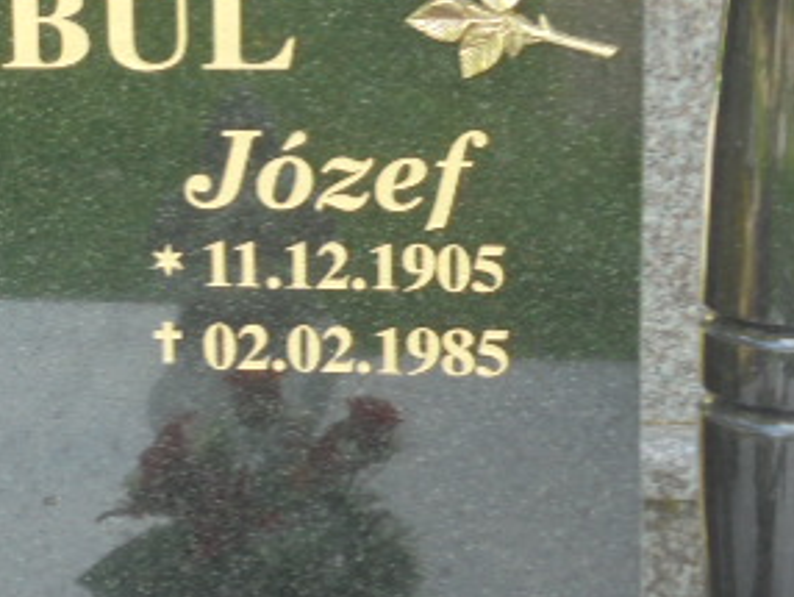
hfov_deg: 13.5
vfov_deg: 10.4
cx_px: -72
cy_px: 314
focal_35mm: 143
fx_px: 3283
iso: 100
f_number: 5.6
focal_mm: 11.5
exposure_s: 1/40
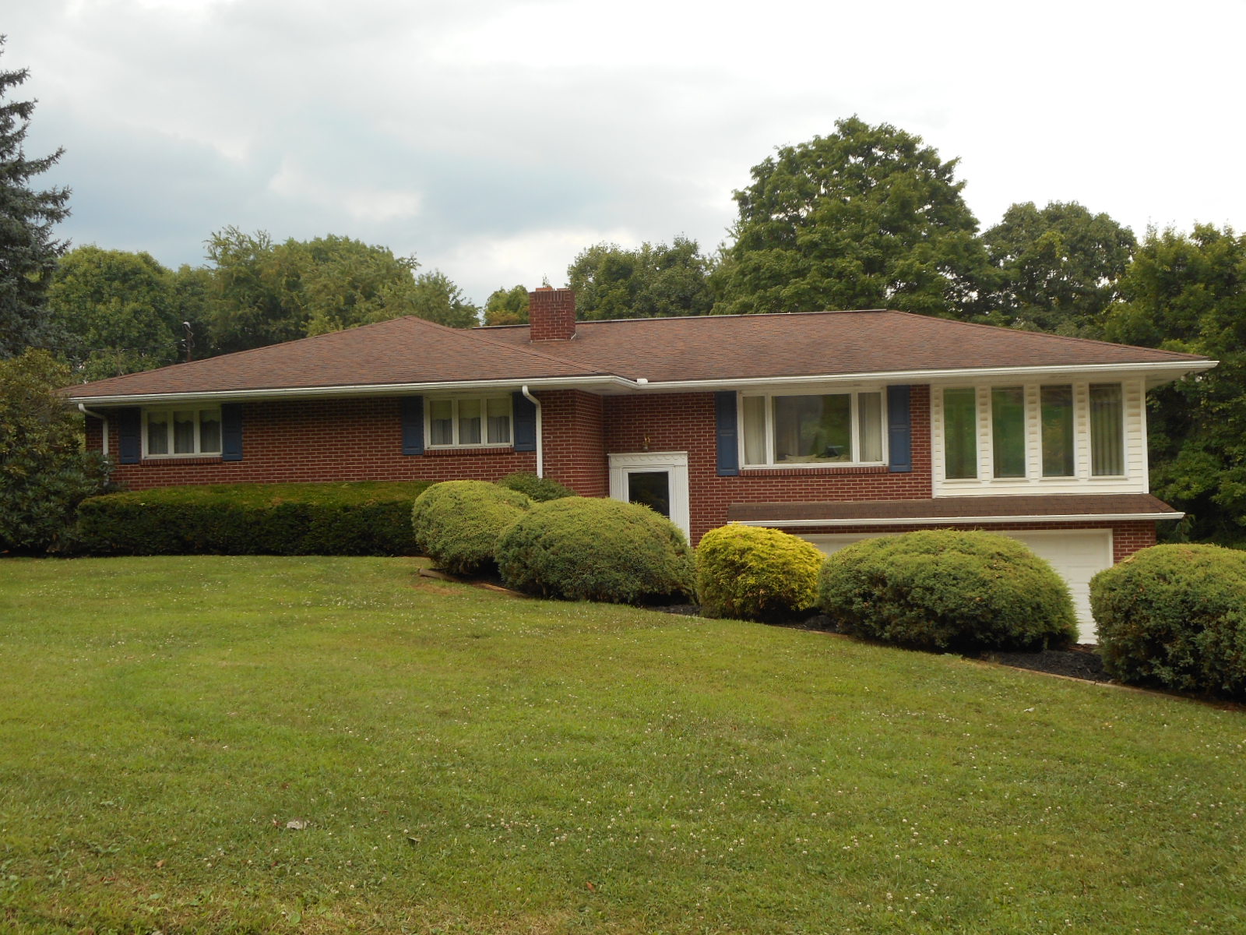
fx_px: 1404
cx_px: 623
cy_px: 468
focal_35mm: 39
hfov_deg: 47.9
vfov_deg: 36.8
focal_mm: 6.9
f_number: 4.5
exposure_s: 1/100
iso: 80
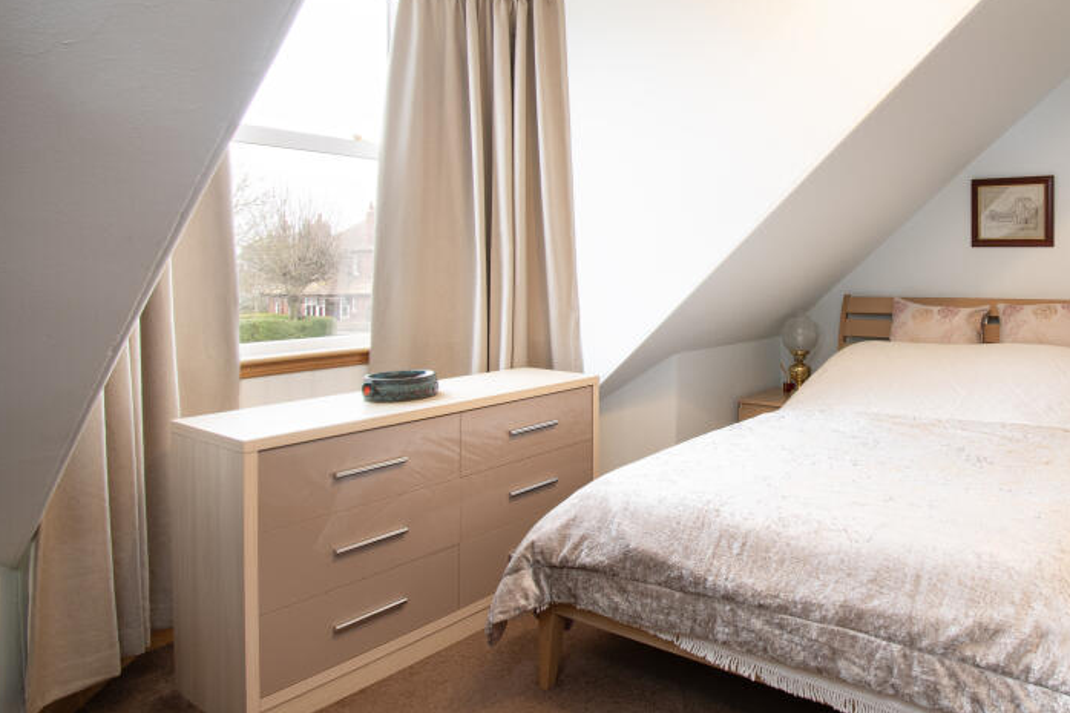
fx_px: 654
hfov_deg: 74.0
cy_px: 293
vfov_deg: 56.9
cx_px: 779
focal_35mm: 22
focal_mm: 10
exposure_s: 1/5
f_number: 9
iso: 320
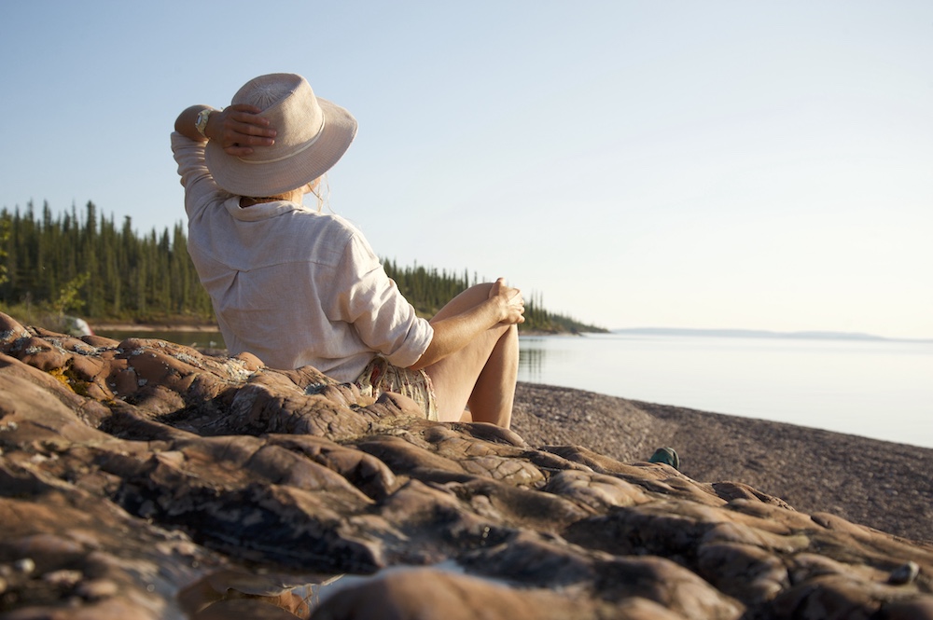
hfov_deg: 42.8
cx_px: 466
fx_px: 1191
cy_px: 310
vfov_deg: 29.2
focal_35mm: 46
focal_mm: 46
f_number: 7.1
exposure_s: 1/400
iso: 160
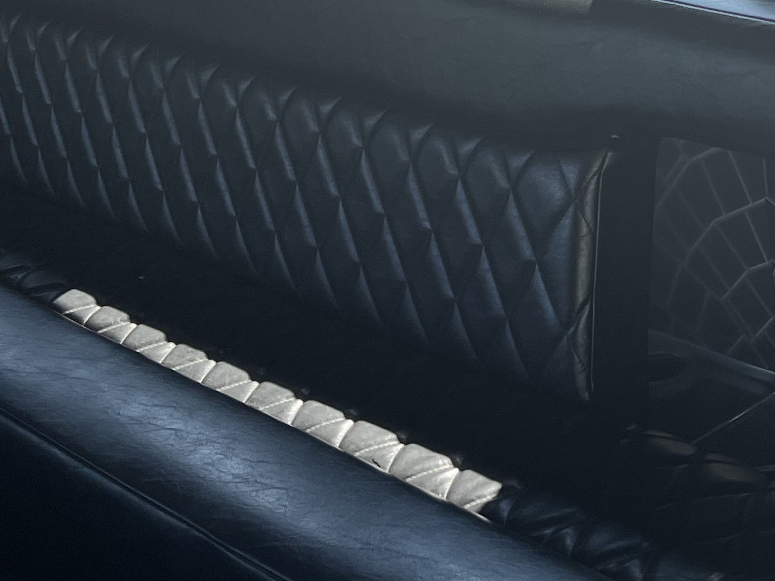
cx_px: 699
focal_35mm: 83
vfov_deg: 17.6
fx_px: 1858
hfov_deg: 23.0
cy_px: 127
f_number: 1.5
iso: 32
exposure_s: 1/141
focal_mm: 5.7
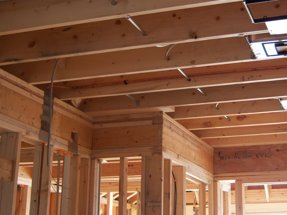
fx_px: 522
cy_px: 90
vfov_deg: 23.3
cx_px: 184
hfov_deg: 30.6
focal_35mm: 63
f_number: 2.8
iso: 80
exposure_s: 1/60
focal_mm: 7.5
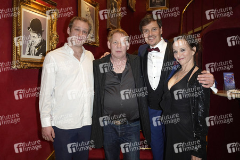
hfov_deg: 65.5
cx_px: 120
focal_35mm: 28
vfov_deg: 46.3
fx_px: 187
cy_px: 80
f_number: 5
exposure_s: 1/100
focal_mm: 28
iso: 1600
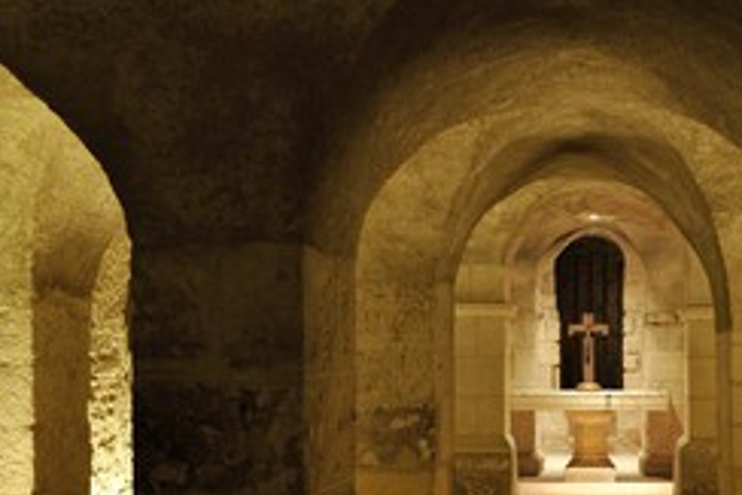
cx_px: 596
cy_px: 367
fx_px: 1134
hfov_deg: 35.1
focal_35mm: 55
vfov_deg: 24.4
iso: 200
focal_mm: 32
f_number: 5.6
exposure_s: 4
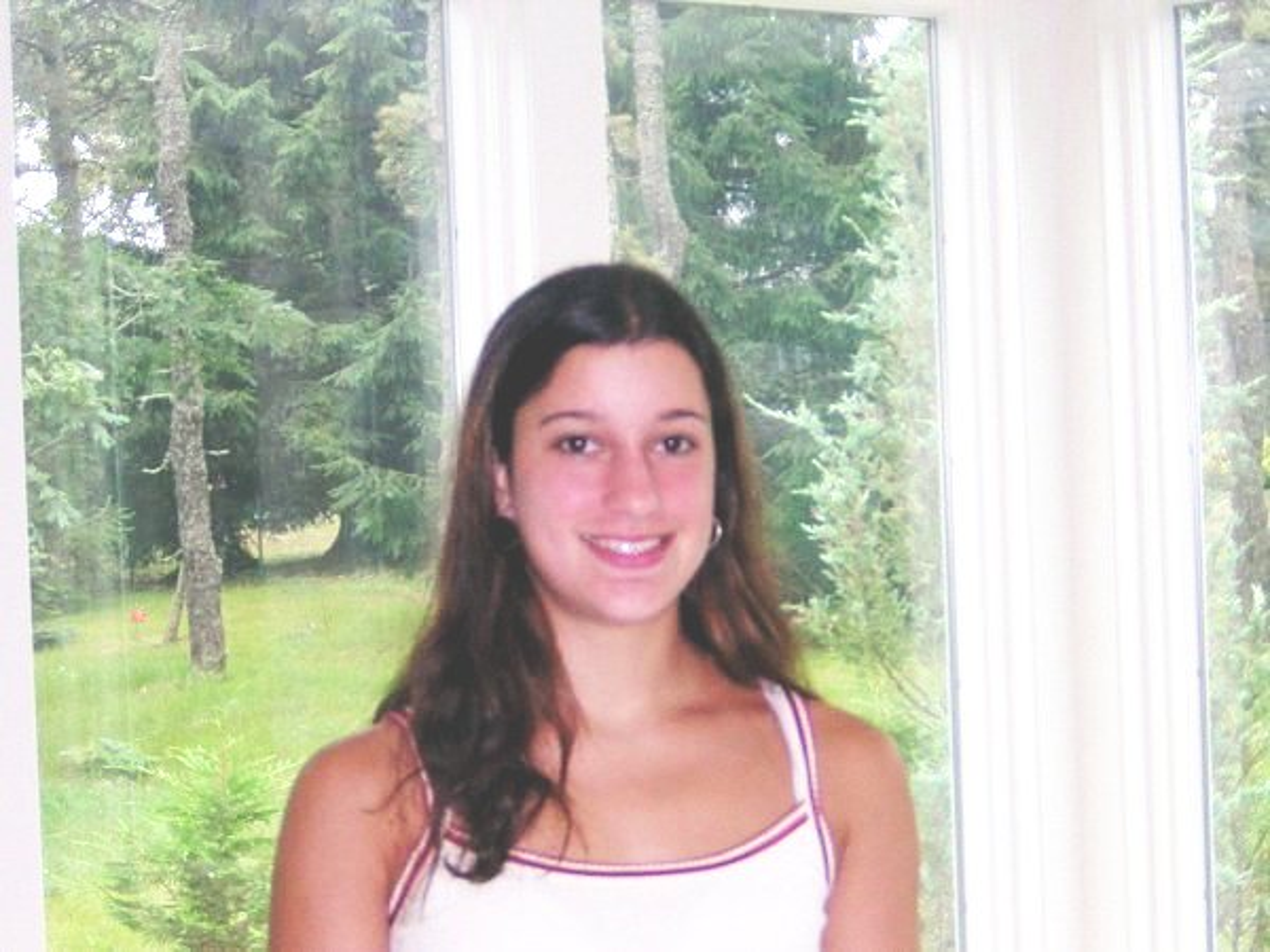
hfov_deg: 19.6
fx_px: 3669
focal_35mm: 100
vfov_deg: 14.8
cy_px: 476
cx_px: 635
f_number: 4.5
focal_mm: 13.1
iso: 400
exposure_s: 1/60.1
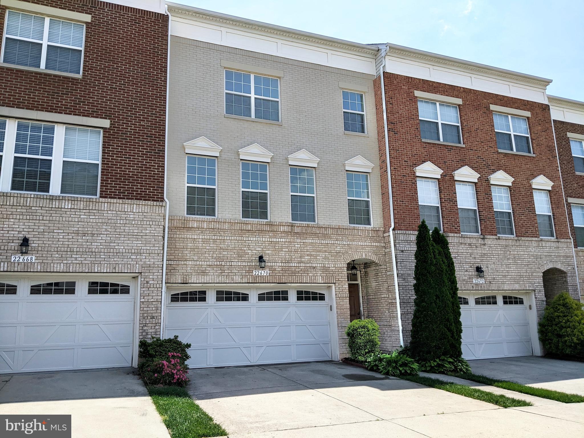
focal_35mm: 27
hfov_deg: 65.3
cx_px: 292
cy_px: 219
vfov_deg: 51.4
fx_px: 456
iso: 62
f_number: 1.8
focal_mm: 4.44
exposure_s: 1/4695
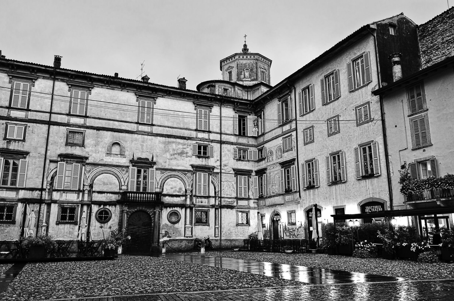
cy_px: 150
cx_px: 227
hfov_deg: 67.5
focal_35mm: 27
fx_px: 340
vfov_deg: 47.7
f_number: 5.6
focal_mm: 18
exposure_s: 1/3.33
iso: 125
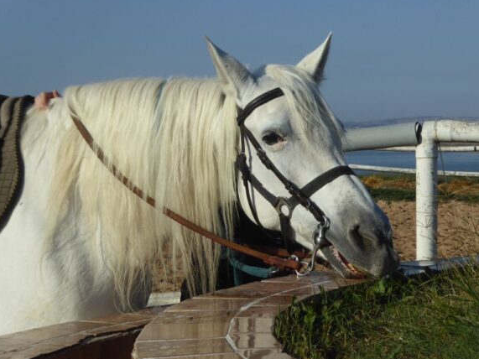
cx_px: 250
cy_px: 185
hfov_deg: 19.1
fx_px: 1425
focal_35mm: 103
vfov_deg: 14.4
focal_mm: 16.1
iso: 100
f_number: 4.9
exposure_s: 1/1000
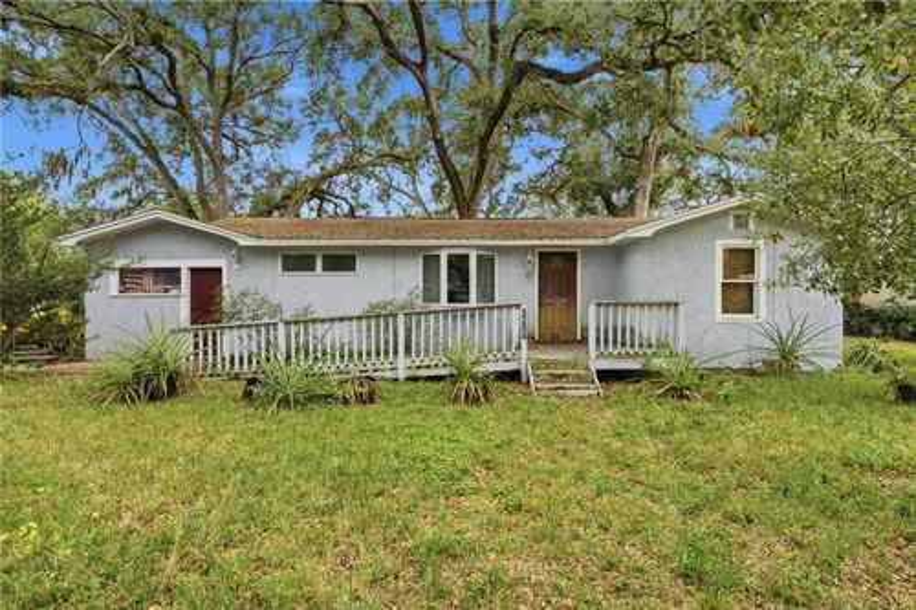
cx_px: 458
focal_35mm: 19
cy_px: 305
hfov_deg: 86.9
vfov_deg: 64.5
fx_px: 483
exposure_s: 1/2000
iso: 400
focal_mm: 19
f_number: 8
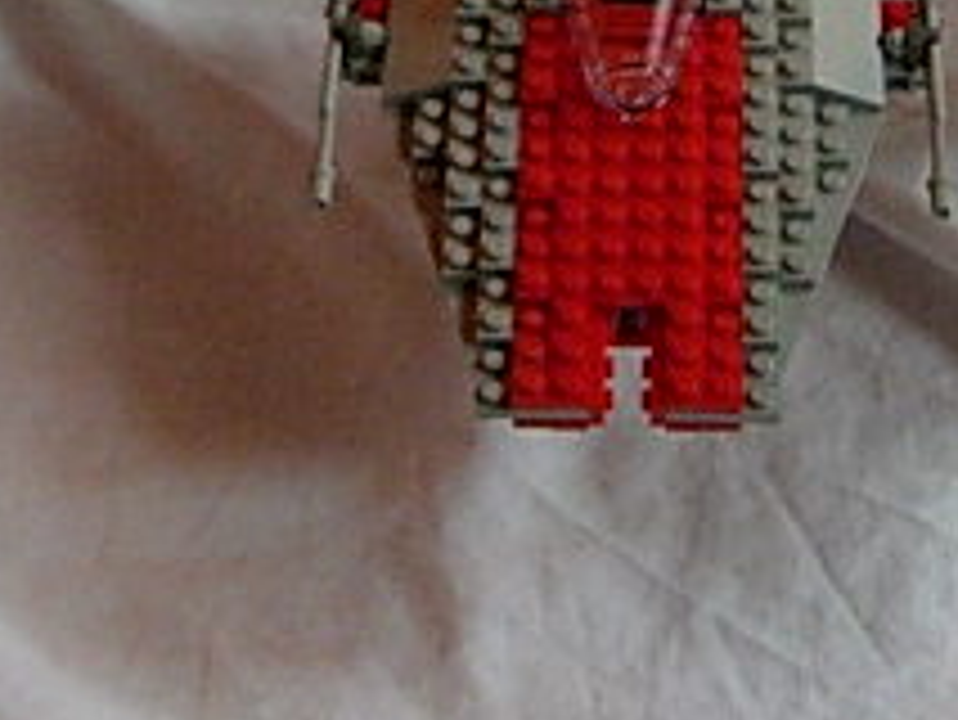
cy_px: -234
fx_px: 3157
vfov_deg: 12.6
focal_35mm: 114
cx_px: 607
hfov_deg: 17.2
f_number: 2.8
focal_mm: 7.8
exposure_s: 1/80.6
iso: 400
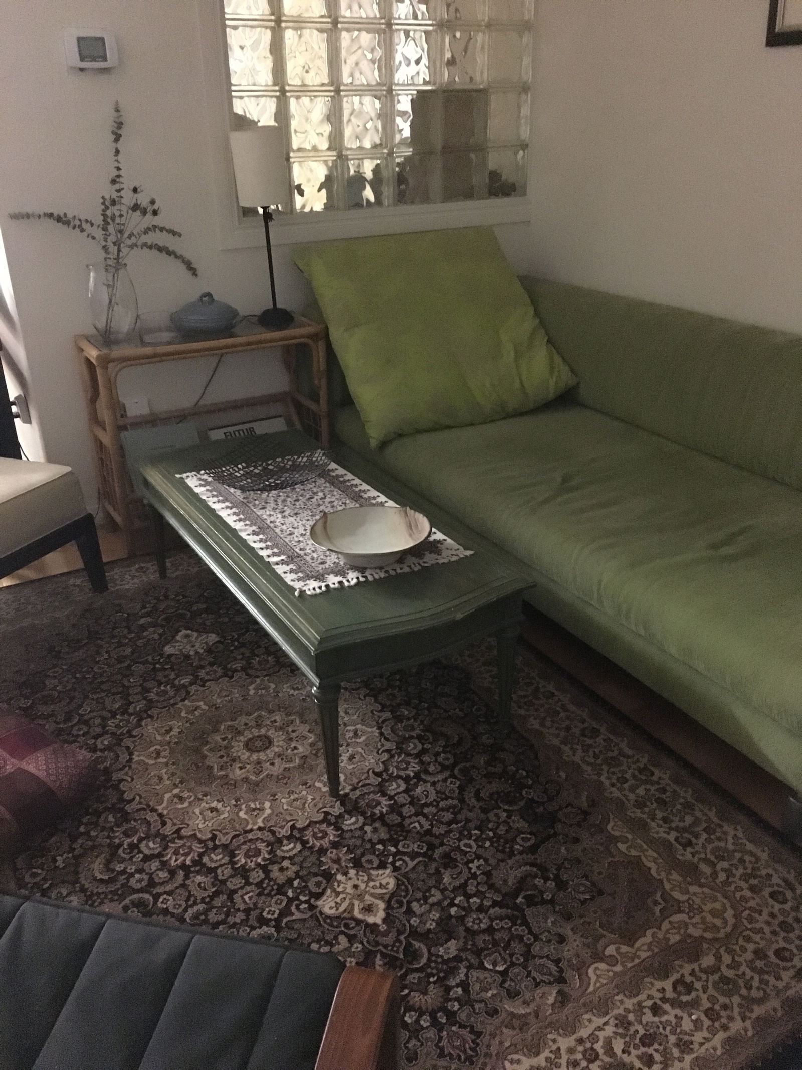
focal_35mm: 29
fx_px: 896
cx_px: 401
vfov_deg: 61.7
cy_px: 535
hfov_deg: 48.2
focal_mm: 4.15
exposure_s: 1/15
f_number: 2.2
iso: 1600
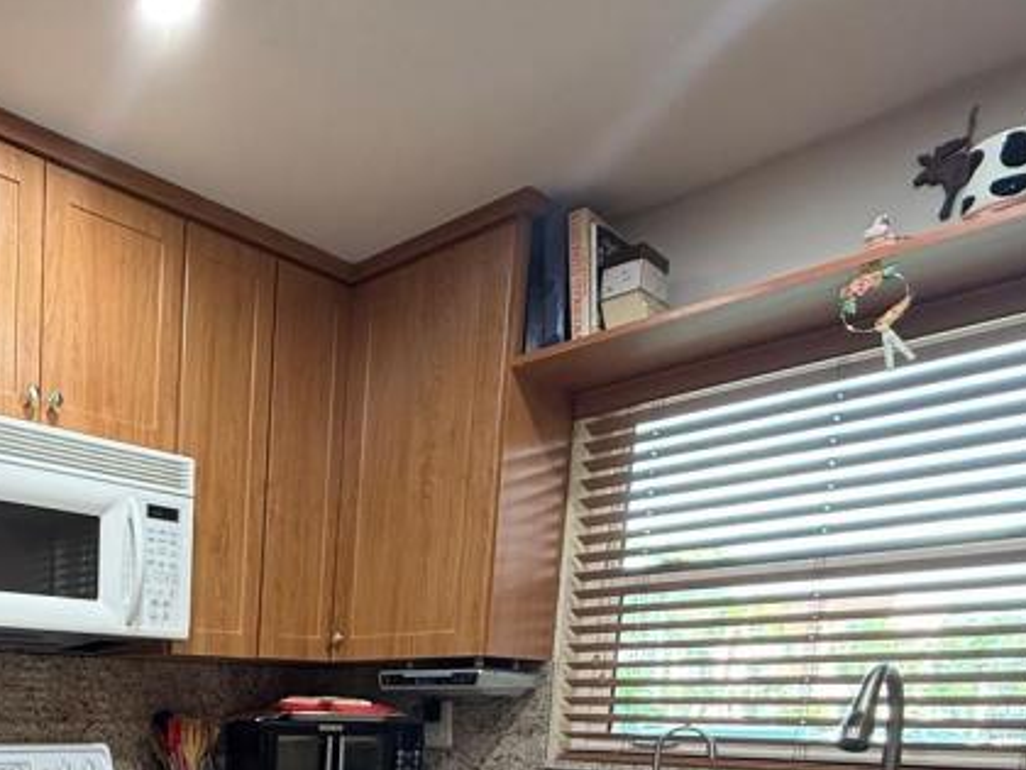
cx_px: 24
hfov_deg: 48.0
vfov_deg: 37.5
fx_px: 948
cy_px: 831
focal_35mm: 32
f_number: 2.2
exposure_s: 1/60
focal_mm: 2.22
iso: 250
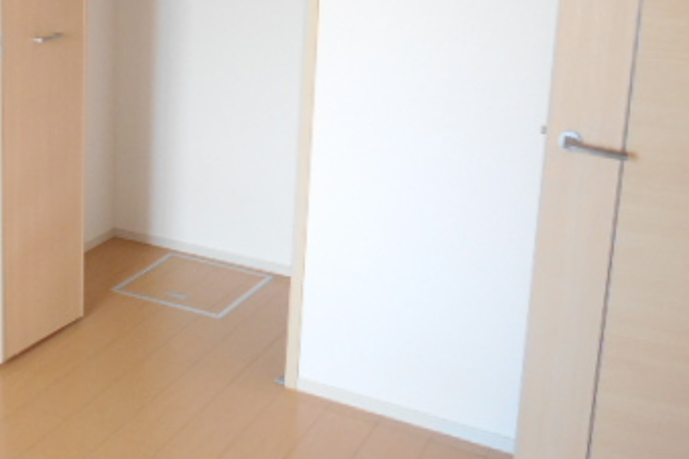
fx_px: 976
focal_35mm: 51
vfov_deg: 25.8
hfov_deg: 37.1
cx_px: 110
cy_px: 61
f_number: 3.2
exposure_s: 1/30
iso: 320
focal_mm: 4.6
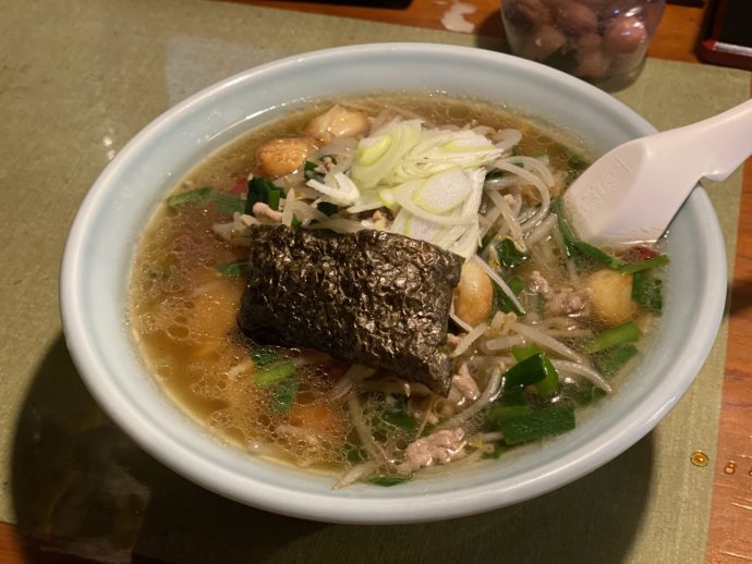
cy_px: 282
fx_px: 1130
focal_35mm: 52
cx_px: 376
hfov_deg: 36.8
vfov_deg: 28.0
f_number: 2
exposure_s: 1/36
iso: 250
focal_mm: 6
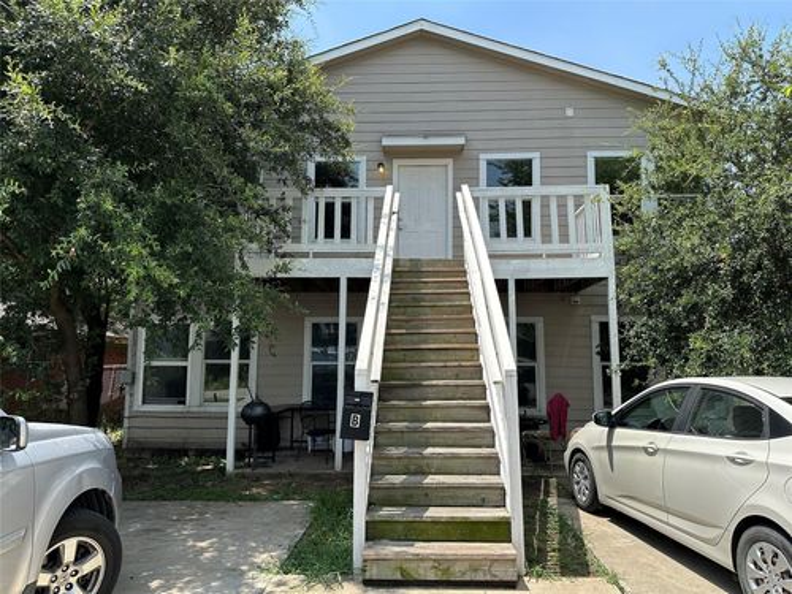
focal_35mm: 24
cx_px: 396
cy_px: 297
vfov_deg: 56.8
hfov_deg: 71.6
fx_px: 549
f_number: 1.78
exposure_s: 1/2252
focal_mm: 6.86
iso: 80
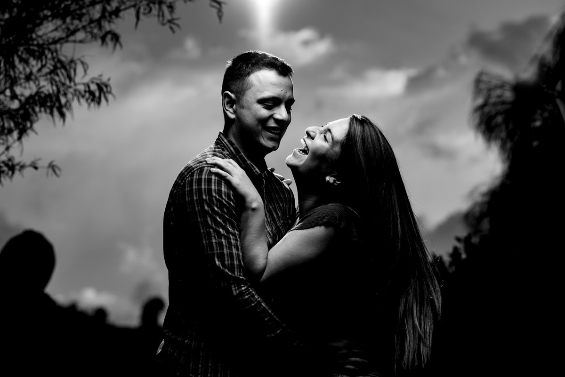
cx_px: 282
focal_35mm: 85
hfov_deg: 23.9
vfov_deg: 16.1
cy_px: 188
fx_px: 1334
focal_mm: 85
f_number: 4
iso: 100
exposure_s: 1/400
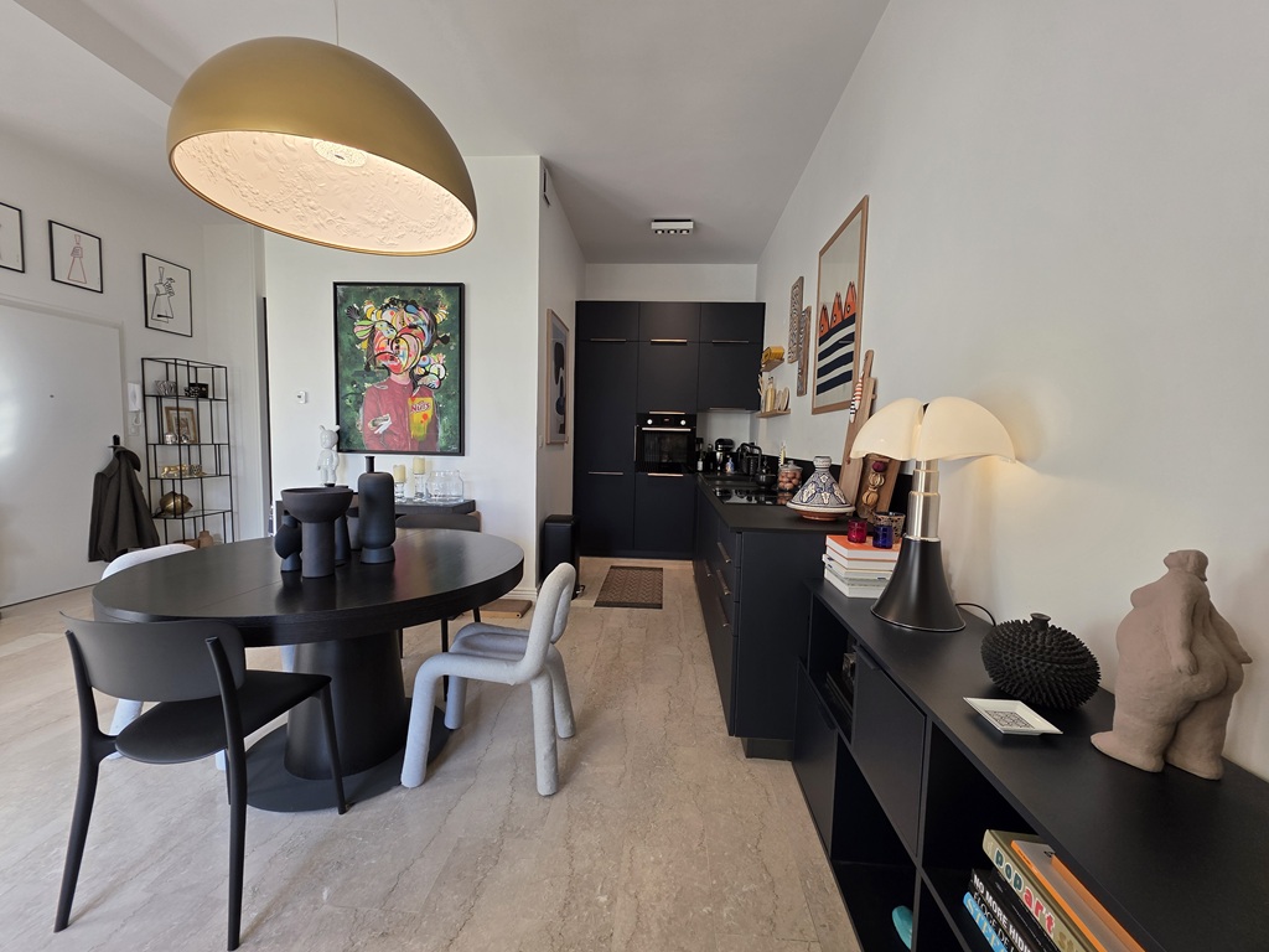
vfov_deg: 89.9
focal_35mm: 13
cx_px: 634
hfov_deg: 106.2
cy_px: 476
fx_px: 477
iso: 32
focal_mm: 2.2
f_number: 1.9
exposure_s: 1/52
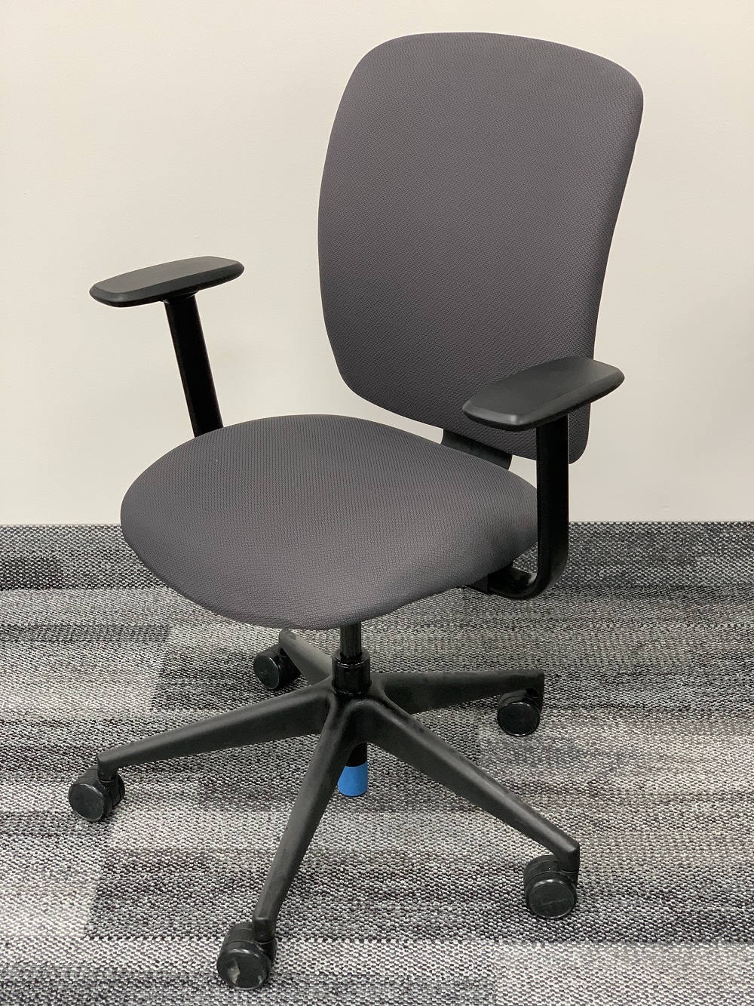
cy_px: 503
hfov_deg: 28.0
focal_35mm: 52
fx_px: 1510
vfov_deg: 36.8
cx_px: 377
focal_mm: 6
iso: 125
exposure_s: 1/60
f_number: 2.4
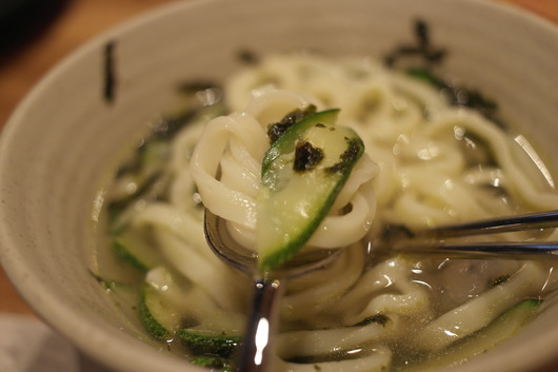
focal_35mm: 46
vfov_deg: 29.2
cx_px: 279
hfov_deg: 42.8
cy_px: 186
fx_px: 713
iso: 400
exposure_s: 1/100
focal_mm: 30
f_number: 2
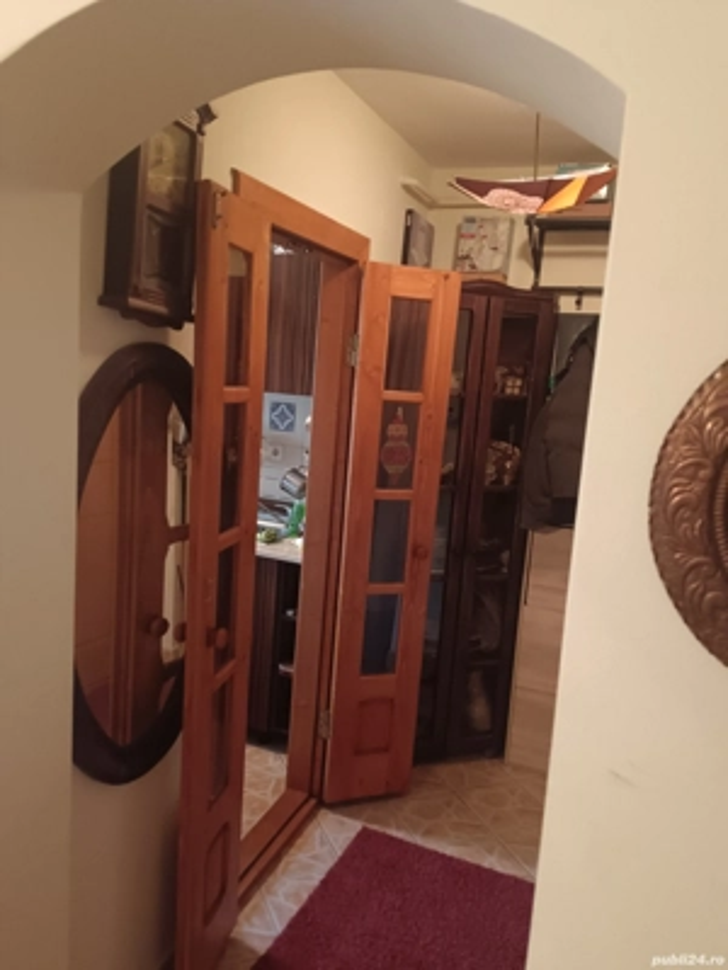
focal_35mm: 27
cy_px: 485
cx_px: 364
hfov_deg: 51.4
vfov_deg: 65.3
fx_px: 757
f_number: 1.9
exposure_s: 1/25
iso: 2701
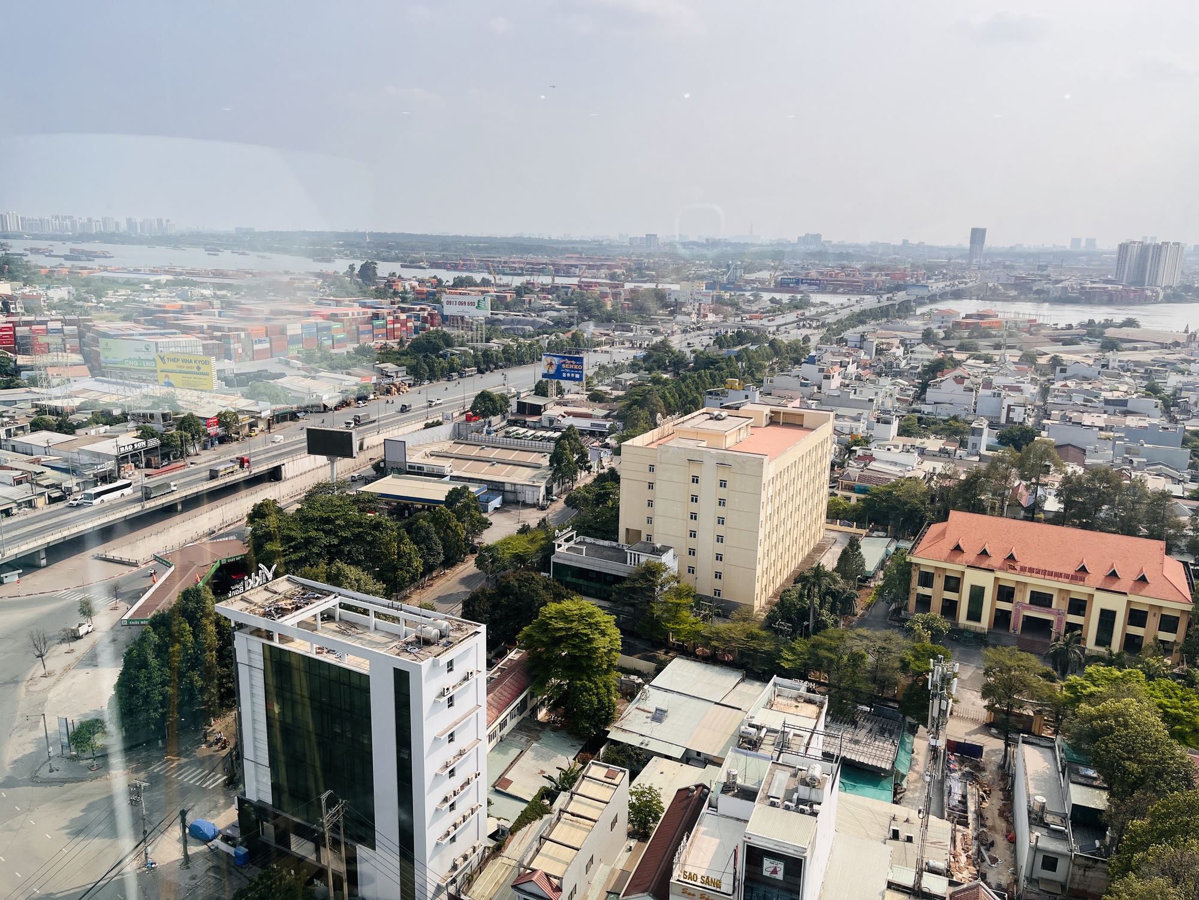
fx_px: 901
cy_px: 450
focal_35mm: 26
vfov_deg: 53.1
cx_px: 600
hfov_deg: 67.3
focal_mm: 5.1
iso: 50
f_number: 1.6
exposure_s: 1/2024
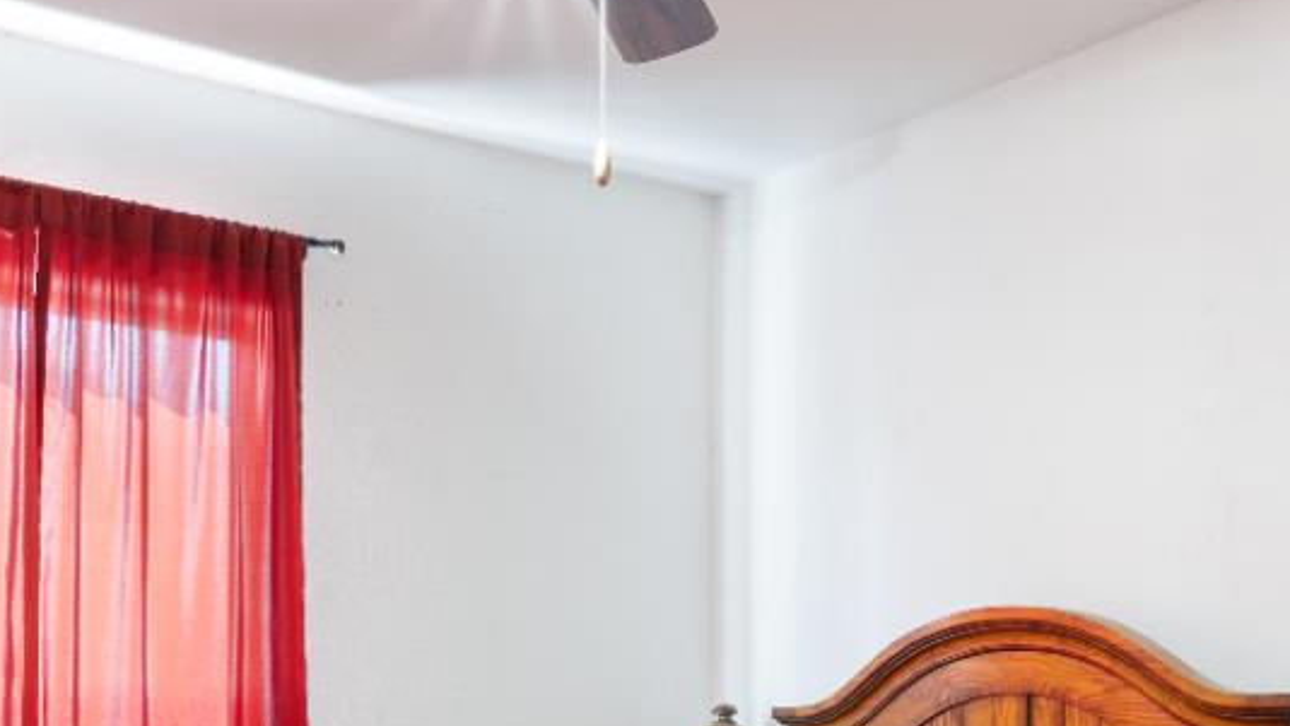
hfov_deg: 42.4
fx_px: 1658
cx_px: 559
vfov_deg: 22.6
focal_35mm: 48
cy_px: 880
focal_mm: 11
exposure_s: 6
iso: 160
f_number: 9
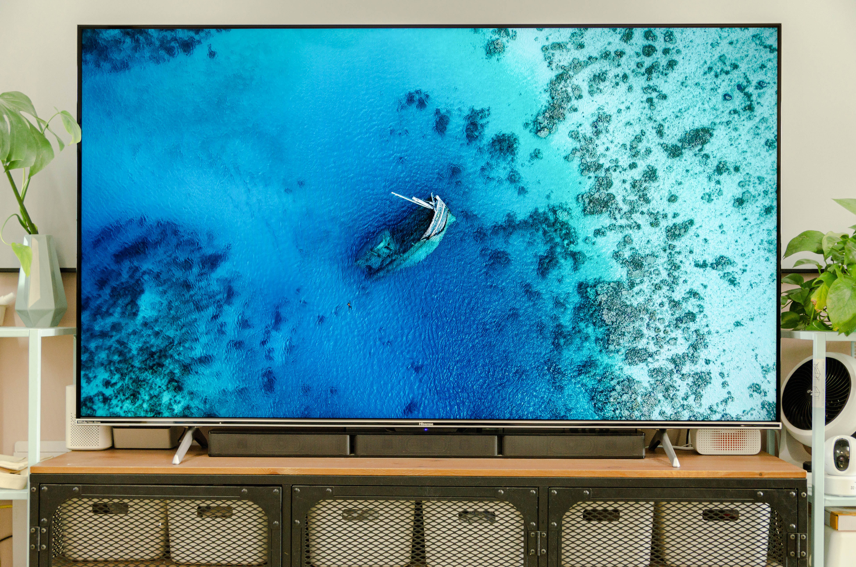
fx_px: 1139
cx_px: 428
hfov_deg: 41.2
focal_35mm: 48
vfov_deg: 28.0
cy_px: 284
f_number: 3.5
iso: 100
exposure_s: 1/30
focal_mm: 32
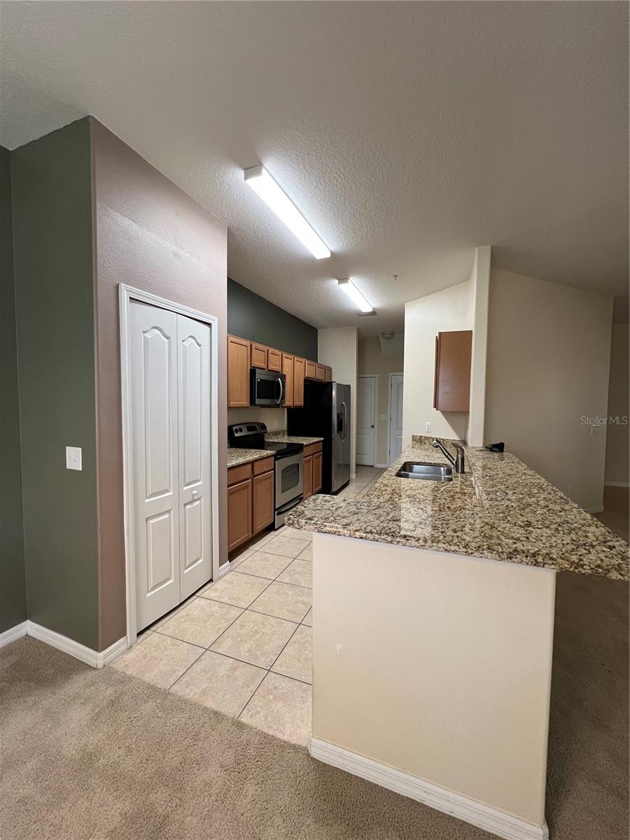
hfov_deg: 89.9
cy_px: 420
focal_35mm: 13
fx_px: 315
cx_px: 315
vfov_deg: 106.2
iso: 250
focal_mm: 1.57
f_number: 1.8
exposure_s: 1/120
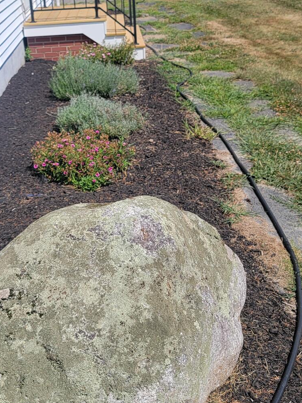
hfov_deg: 30.0
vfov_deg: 39.6
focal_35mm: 48
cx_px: 91
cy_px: 190
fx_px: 558
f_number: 1.8
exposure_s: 1/1154
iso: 16
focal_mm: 6.7
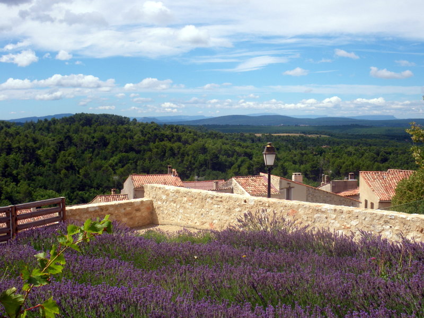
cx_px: 212
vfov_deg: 34.3
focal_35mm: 42
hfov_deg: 44.8
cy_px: 159
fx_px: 514
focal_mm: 7.5
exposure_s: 1/250
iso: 64
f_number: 6.2
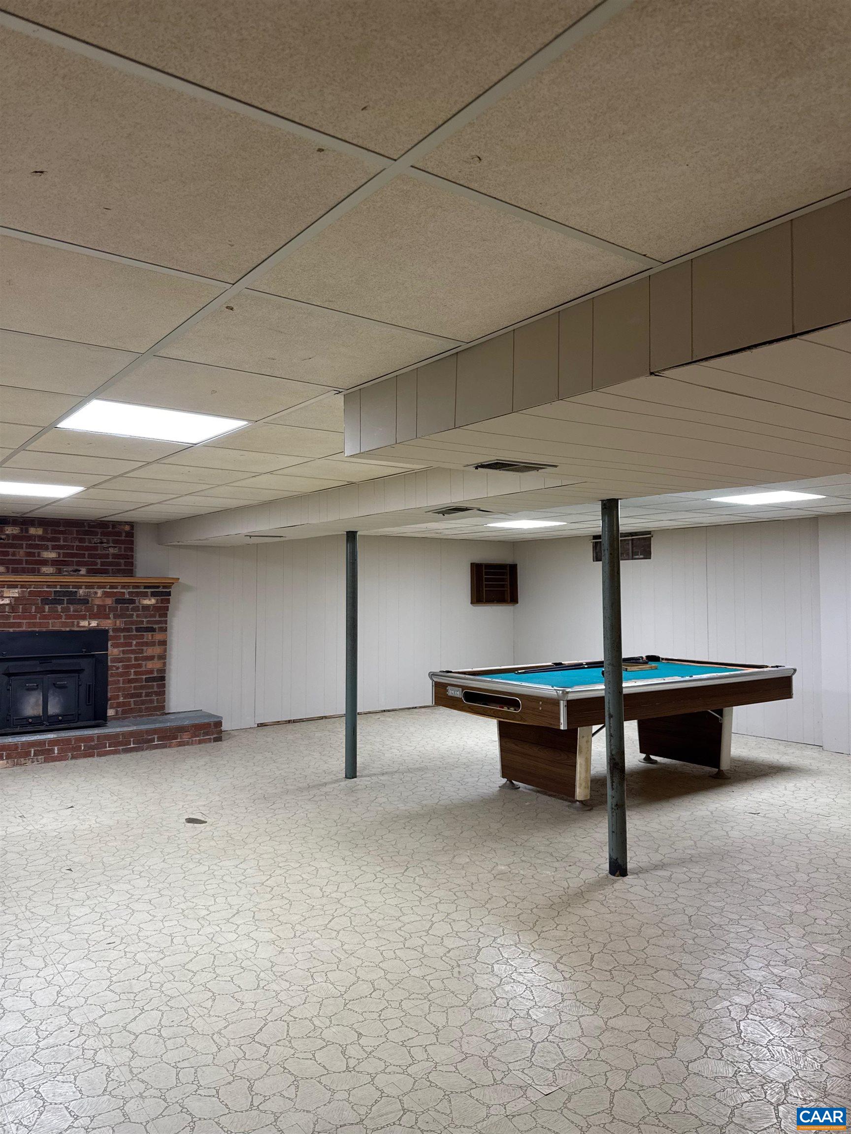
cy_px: 567
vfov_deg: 71.6
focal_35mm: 24
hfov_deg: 56.8
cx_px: 426
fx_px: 787
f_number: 1.78
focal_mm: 6.76
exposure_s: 1/60
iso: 100
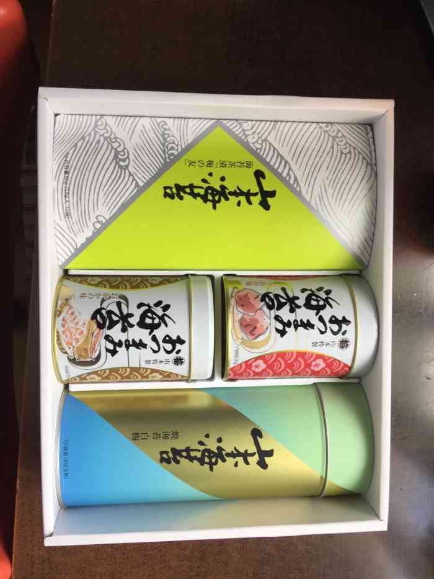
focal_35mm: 29
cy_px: 290
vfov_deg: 61.7
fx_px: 485
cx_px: 217
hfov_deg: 48.2
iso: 40
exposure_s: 1/50
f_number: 2.2
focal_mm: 4.15
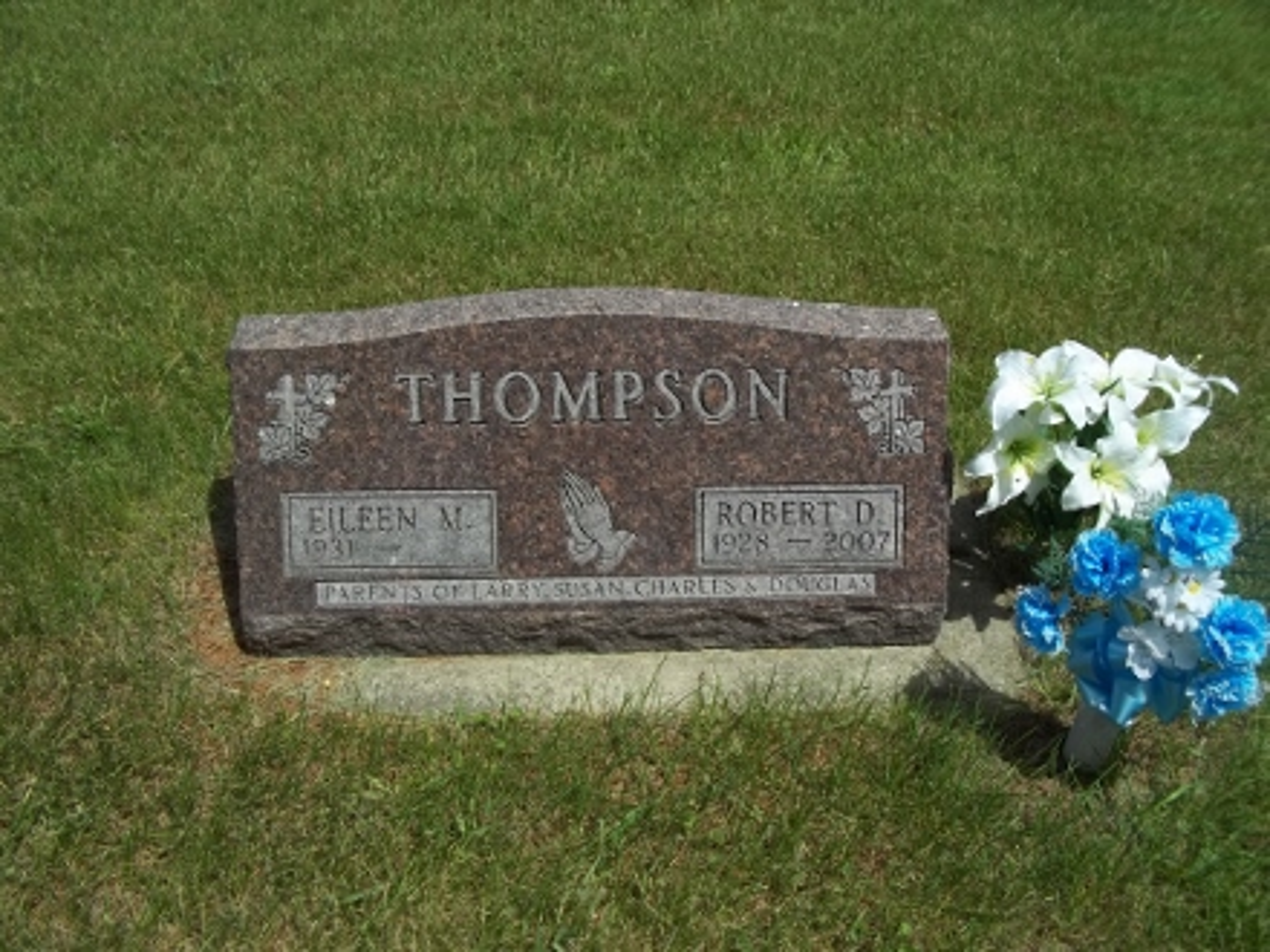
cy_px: 476
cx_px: 635
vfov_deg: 44.2
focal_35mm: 32
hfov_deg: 56.8
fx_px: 1174
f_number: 8.8
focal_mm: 5.7
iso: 64
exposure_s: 1/200
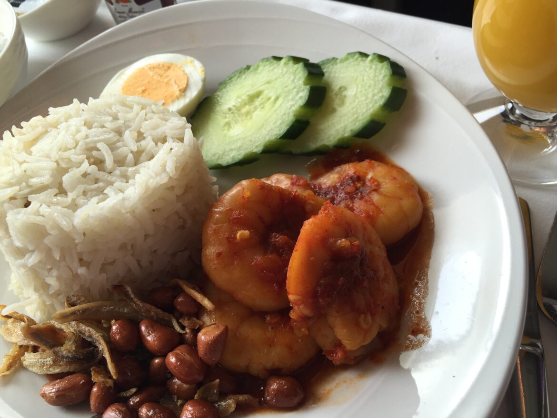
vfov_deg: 48.2
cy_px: 209
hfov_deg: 61.6
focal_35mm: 29
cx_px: 278
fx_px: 467
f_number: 2.2
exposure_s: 1/120
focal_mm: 4.15
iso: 40
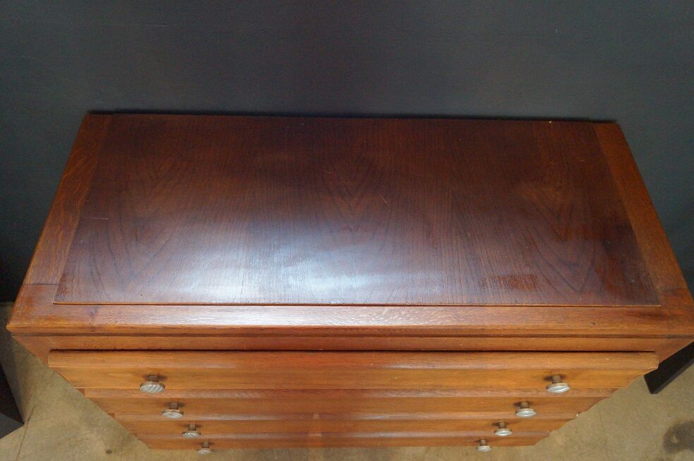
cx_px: 347
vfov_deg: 47.8
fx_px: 520
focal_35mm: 27
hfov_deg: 67.4
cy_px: 230
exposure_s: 1/30
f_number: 3.5
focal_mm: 18
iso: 3200
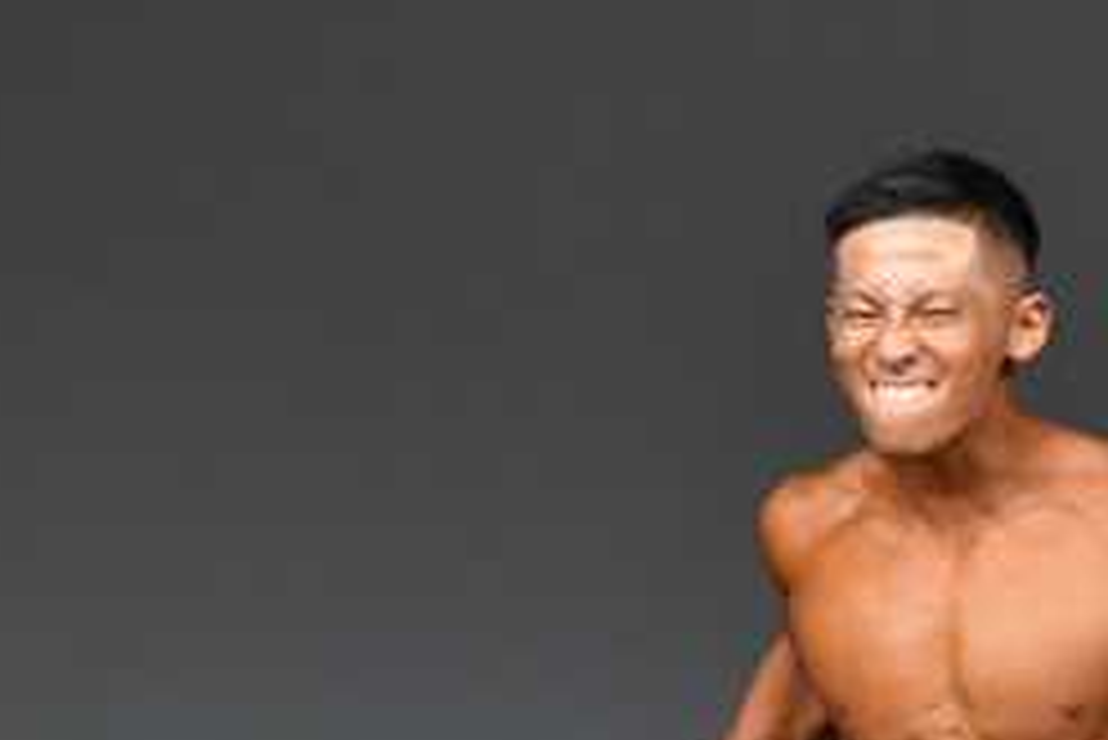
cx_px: 1056
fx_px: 36184
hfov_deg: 1.8
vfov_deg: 1.2
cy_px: 1072
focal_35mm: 1175
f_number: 5.6
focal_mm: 250
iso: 4000
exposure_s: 1/400
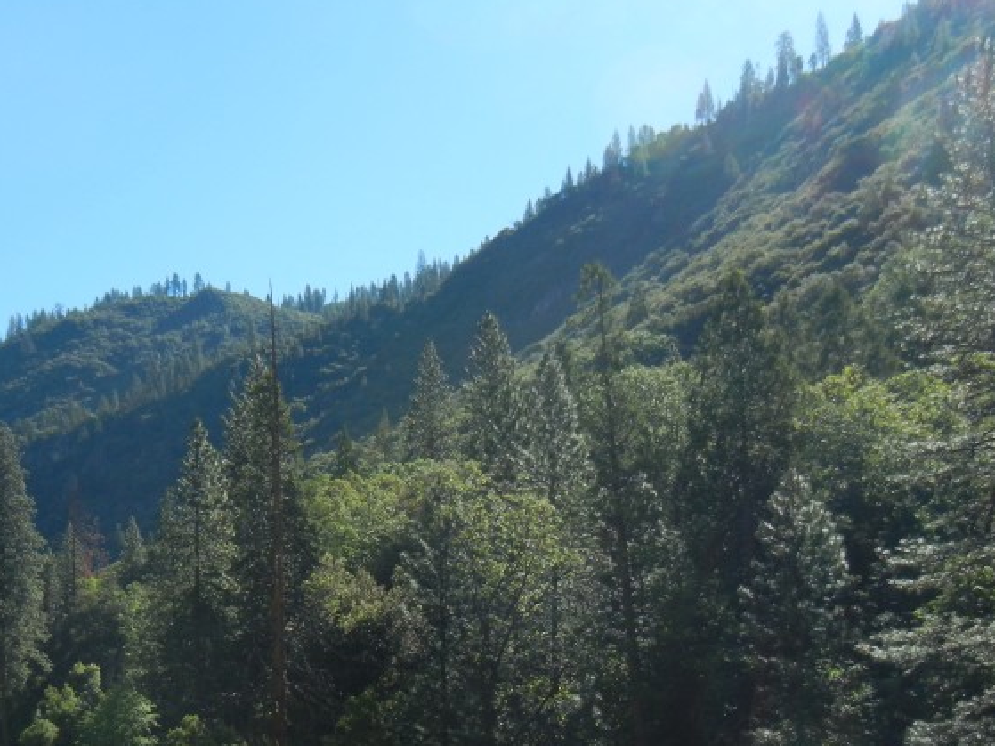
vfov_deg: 26.2
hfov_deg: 34.5
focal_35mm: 55
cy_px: 577
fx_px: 1581
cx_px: 310
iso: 160
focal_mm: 5.4
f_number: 3.5
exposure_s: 1/950
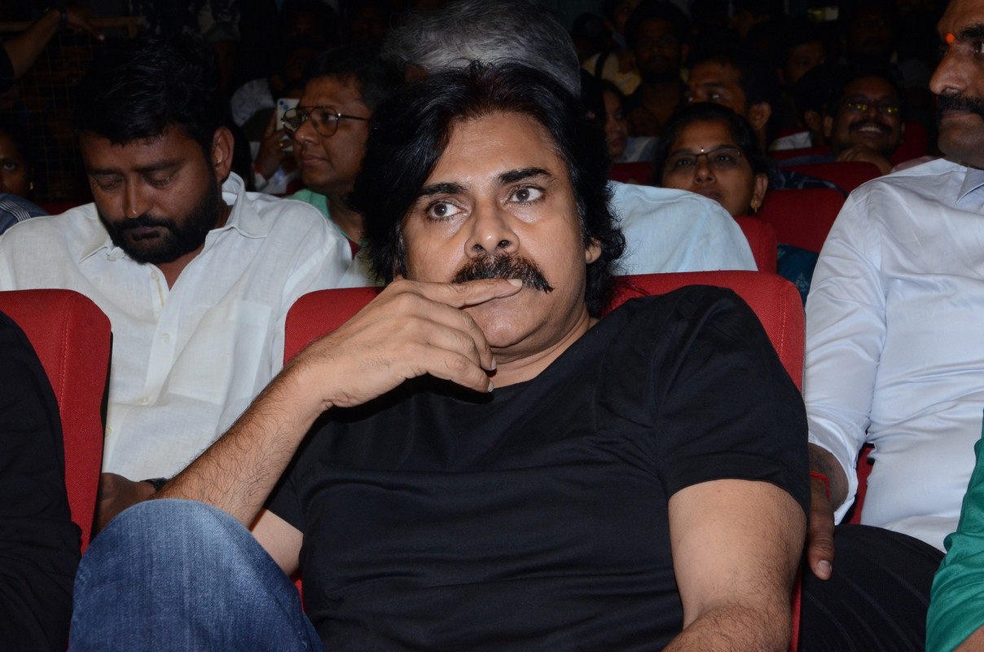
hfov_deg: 22.0
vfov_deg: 14.6
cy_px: 326
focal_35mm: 93
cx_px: 492
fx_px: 2537
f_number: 14
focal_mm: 62
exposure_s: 1/125
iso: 1250
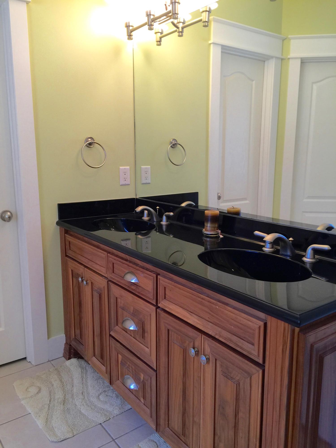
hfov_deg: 48.2
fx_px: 375
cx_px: 168
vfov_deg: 61.7
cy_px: 224
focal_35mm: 29
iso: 40
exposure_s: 1/15
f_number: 2.2
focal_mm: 4.15
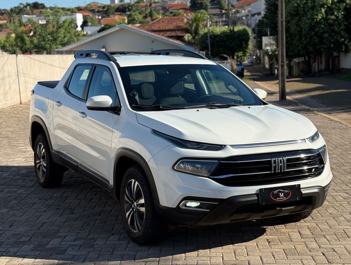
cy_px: 132
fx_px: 488
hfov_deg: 39.5
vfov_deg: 30.4
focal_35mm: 48
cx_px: 176
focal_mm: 6.76
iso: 64
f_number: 1.78
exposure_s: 1/4098
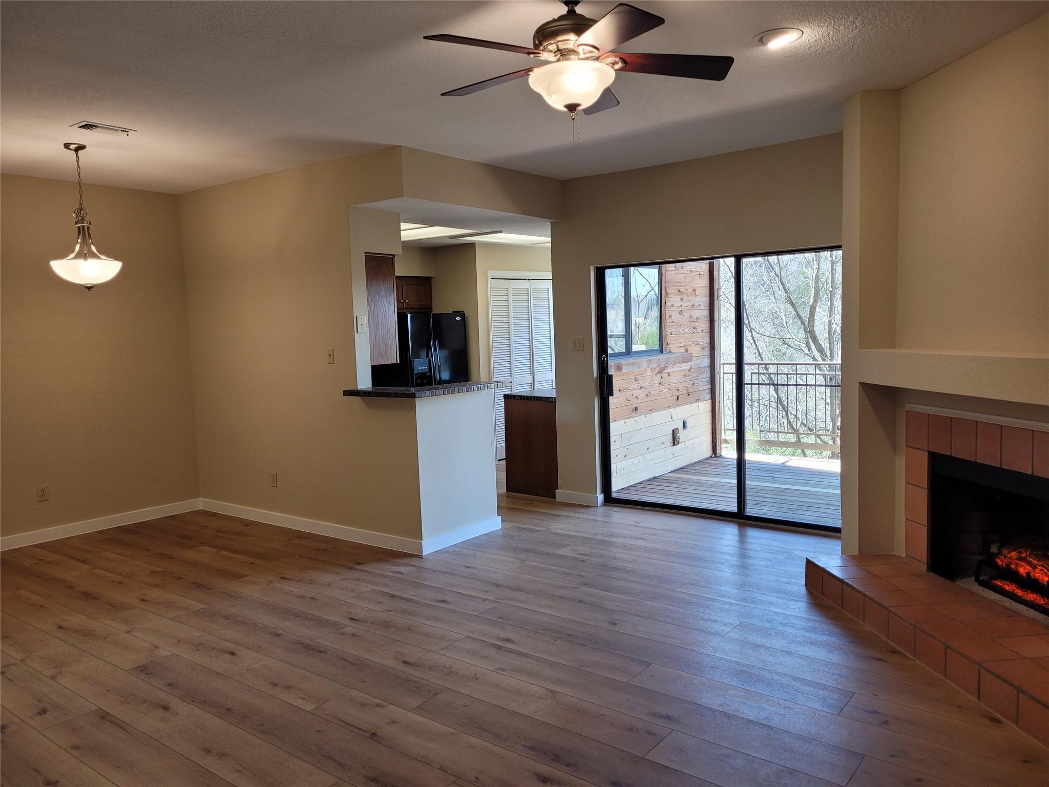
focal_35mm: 26
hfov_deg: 67.3
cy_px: 394
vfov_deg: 53.1
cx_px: 524
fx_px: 788
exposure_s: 1/120
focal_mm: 5.4
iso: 100
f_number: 1.8
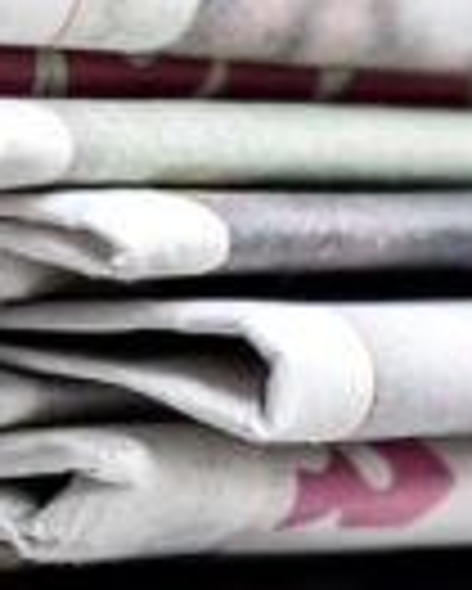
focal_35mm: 409
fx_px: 7142
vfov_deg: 4.7
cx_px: 432
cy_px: -230
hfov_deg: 3.8
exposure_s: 1/20
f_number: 5.6
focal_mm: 55
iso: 100
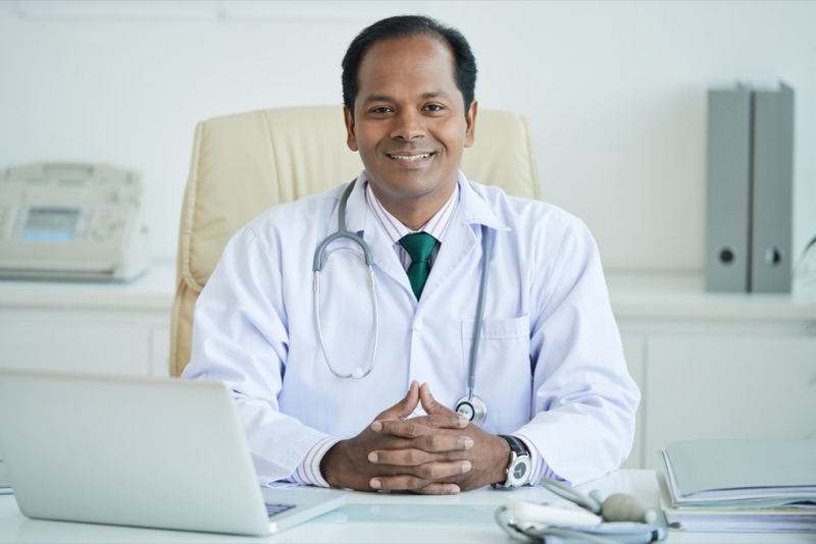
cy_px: 272
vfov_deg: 7.9
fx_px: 3968
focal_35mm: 175
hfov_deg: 11.7
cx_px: 408
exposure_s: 1/250
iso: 800
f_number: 4
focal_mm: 175
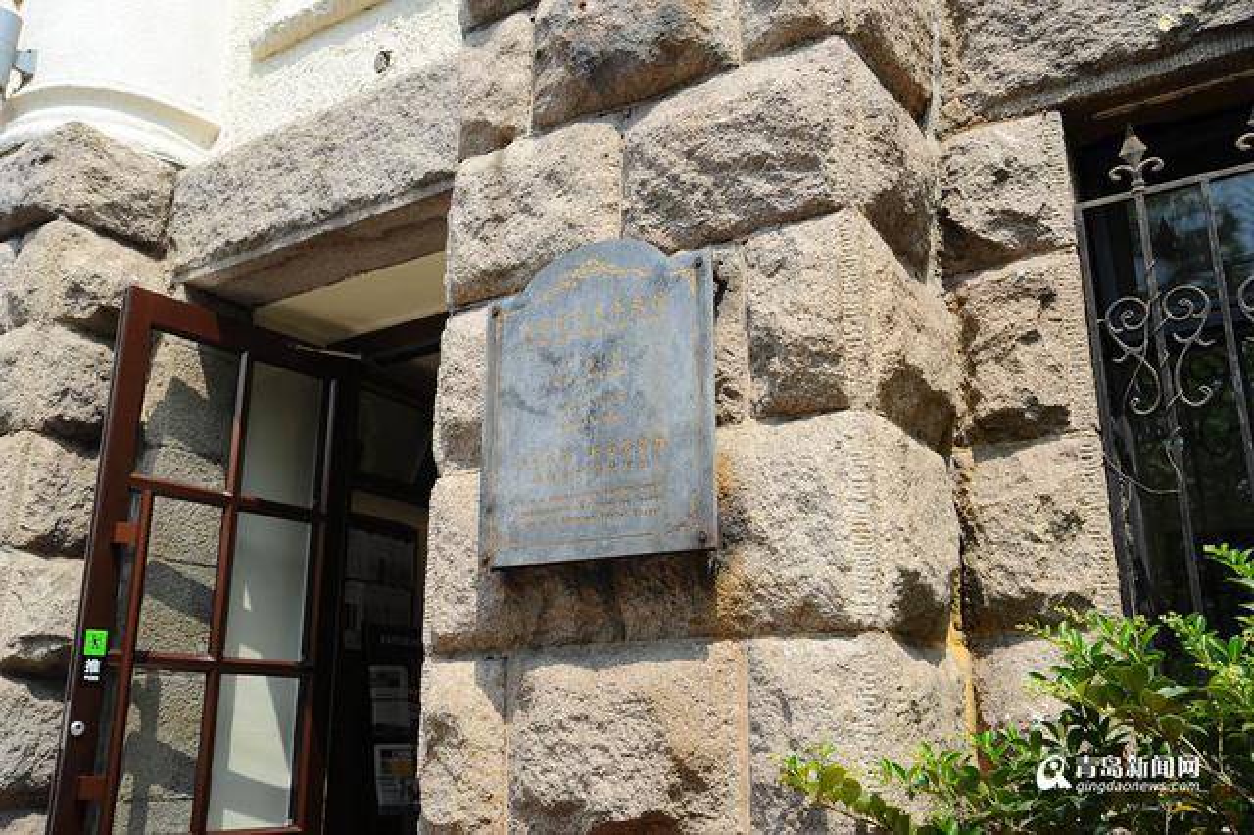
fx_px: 1114
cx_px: 627
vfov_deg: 41.1
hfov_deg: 58.7
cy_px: 418
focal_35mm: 32
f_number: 5.6
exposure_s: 1/500
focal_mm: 32
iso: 200
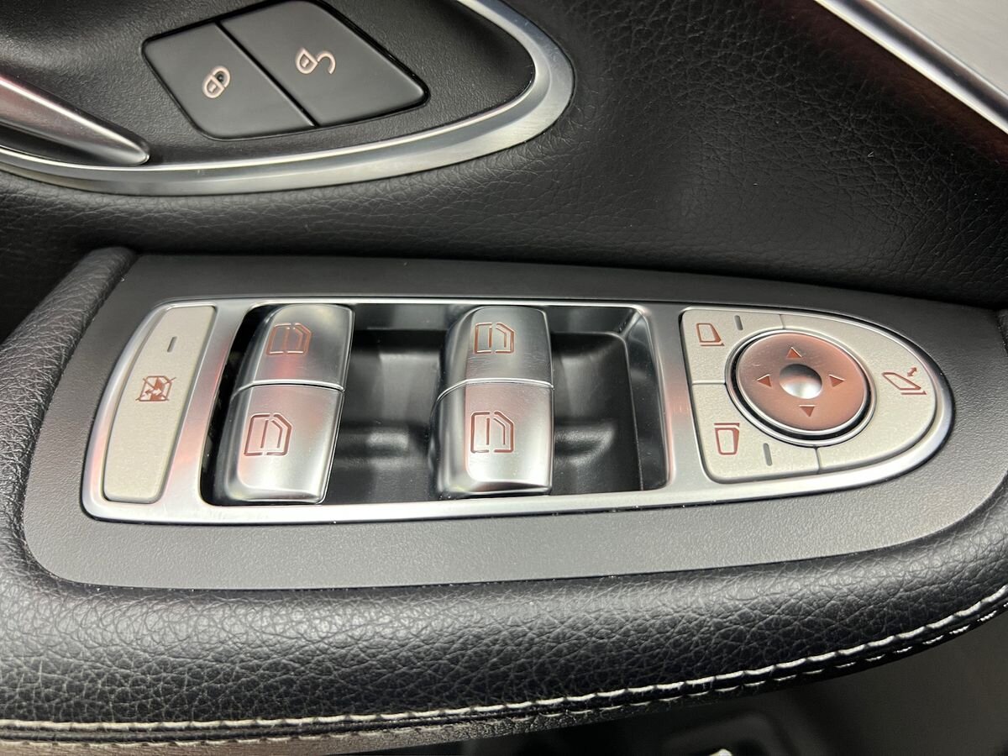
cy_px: 378
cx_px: 504
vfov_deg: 53.1
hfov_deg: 67.3
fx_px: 757
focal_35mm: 26
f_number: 1.5
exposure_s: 1/50
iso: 500
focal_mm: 5.7
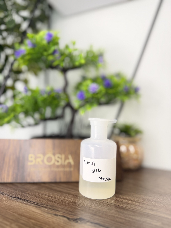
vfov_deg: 71.6
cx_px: 86
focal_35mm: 24
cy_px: 114
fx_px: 158
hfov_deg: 56.8
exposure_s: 1/100
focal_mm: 6.76
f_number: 1.78
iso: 80
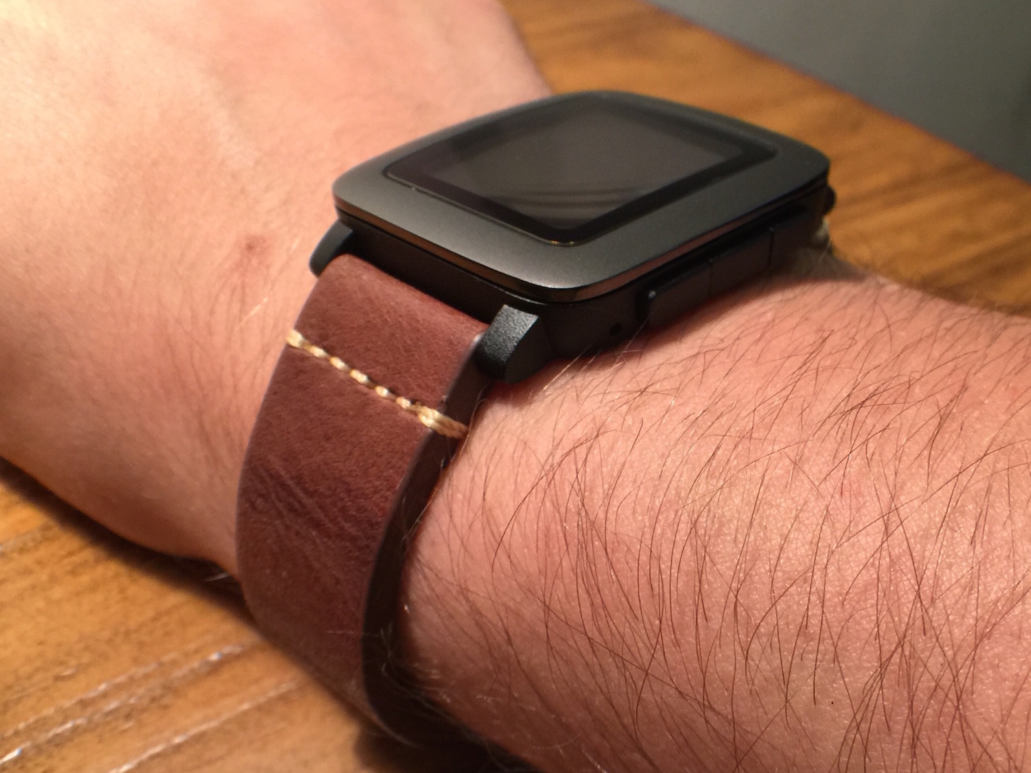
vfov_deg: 48.2
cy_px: 386
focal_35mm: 29
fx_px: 863
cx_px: 516
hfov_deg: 61.7
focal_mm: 4.15
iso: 64
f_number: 2.2
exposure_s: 1/15
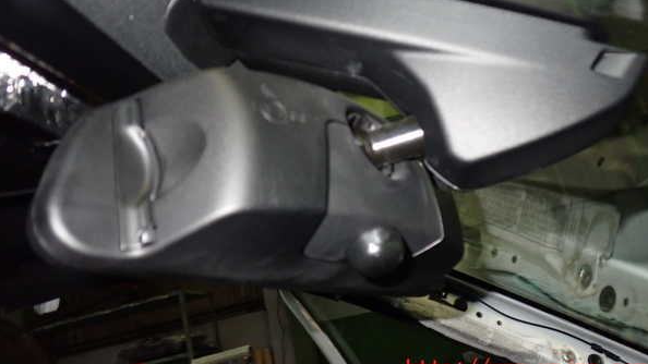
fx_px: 567
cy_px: 138
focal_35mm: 33
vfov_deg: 35.4
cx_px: 325
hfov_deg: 59.5
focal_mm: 5.4
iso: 800
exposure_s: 1/30
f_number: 6.3
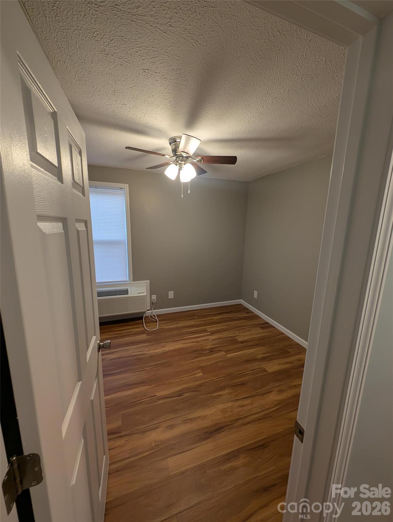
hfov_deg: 94.7
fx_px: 181
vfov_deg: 110.4
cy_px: 261
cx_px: 196
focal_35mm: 12
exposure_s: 1/24
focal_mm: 2.23
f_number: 1.95
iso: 60
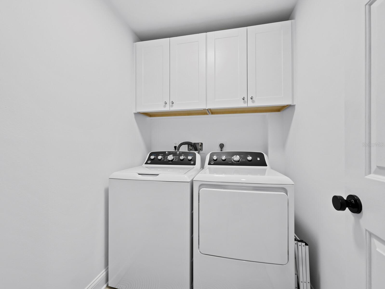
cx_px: 192
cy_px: 144
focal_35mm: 14
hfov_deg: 102.0
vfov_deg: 85.7
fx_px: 156
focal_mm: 7
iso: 400
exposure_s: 1/3
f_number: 11
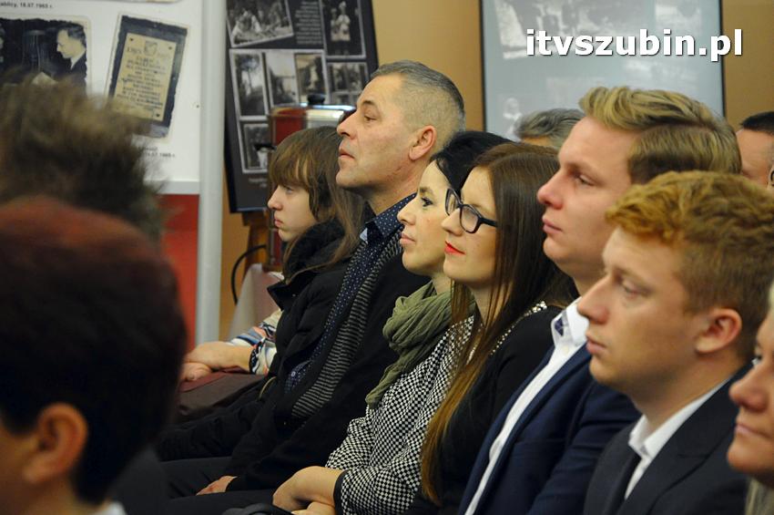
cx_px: 387
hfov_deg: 13.1
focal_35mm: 158
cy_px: 258
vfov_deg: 8.7
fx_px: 3383
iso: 2500
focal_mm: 105
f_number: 5.6
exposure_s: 1/80
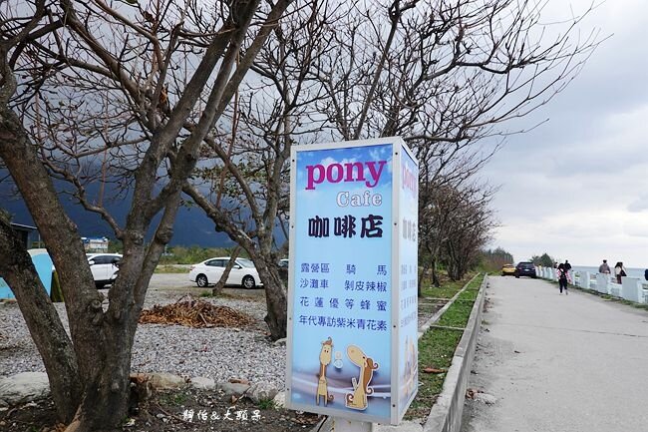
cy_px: 216
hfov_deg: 73.8
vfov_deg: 53.1
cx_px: 324
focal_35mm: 24
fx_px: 432
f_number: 2.8
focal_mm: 9
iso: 125
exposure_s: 1/200
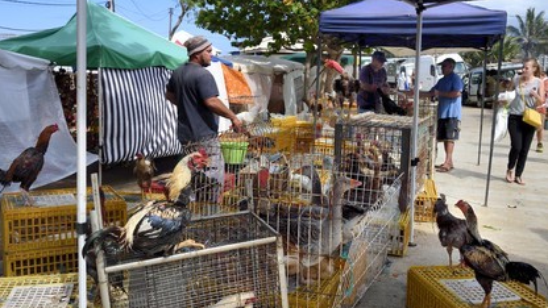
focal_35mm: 36
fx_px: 523
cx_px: 274
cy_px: 153
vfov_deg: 32.8
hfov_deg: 55.3
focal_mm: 34
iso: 200
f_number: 16
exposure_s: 1/125
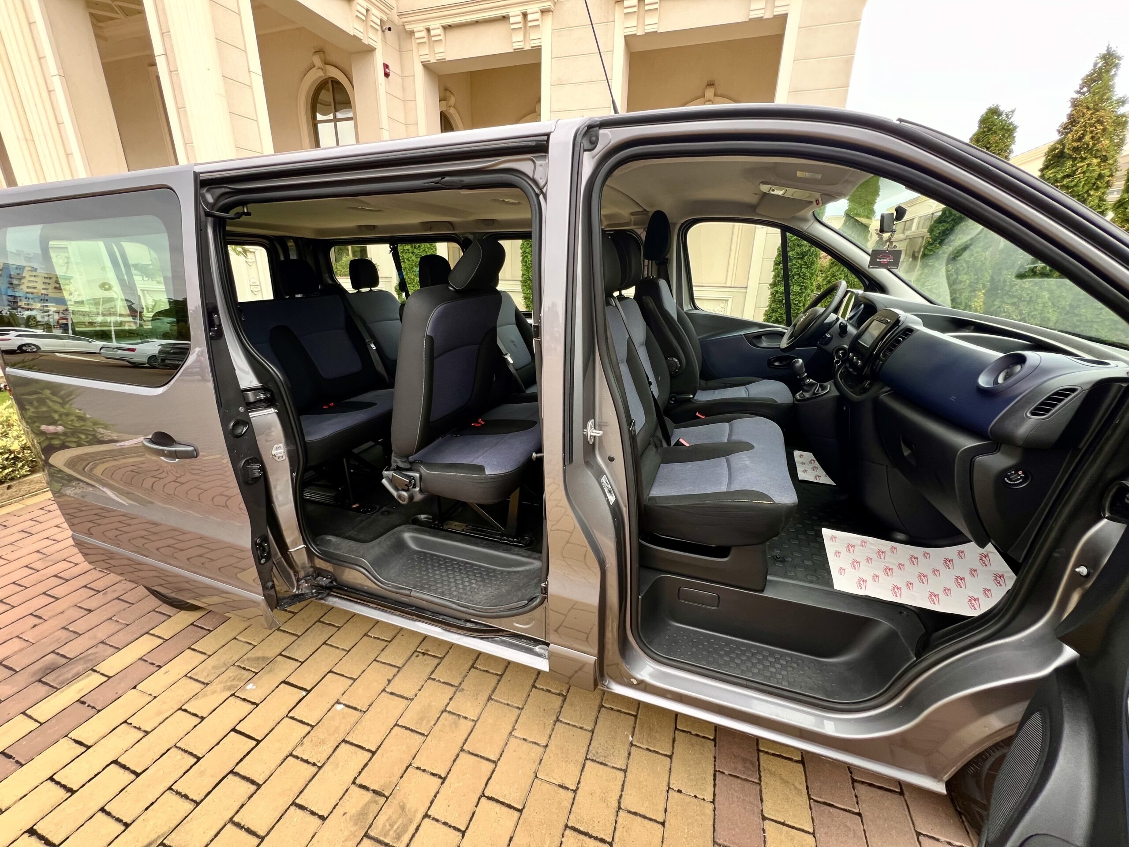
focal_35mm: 13
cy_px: 424
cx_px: 564
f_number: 1.8
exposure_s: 1/99
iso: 100
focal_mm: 1.57
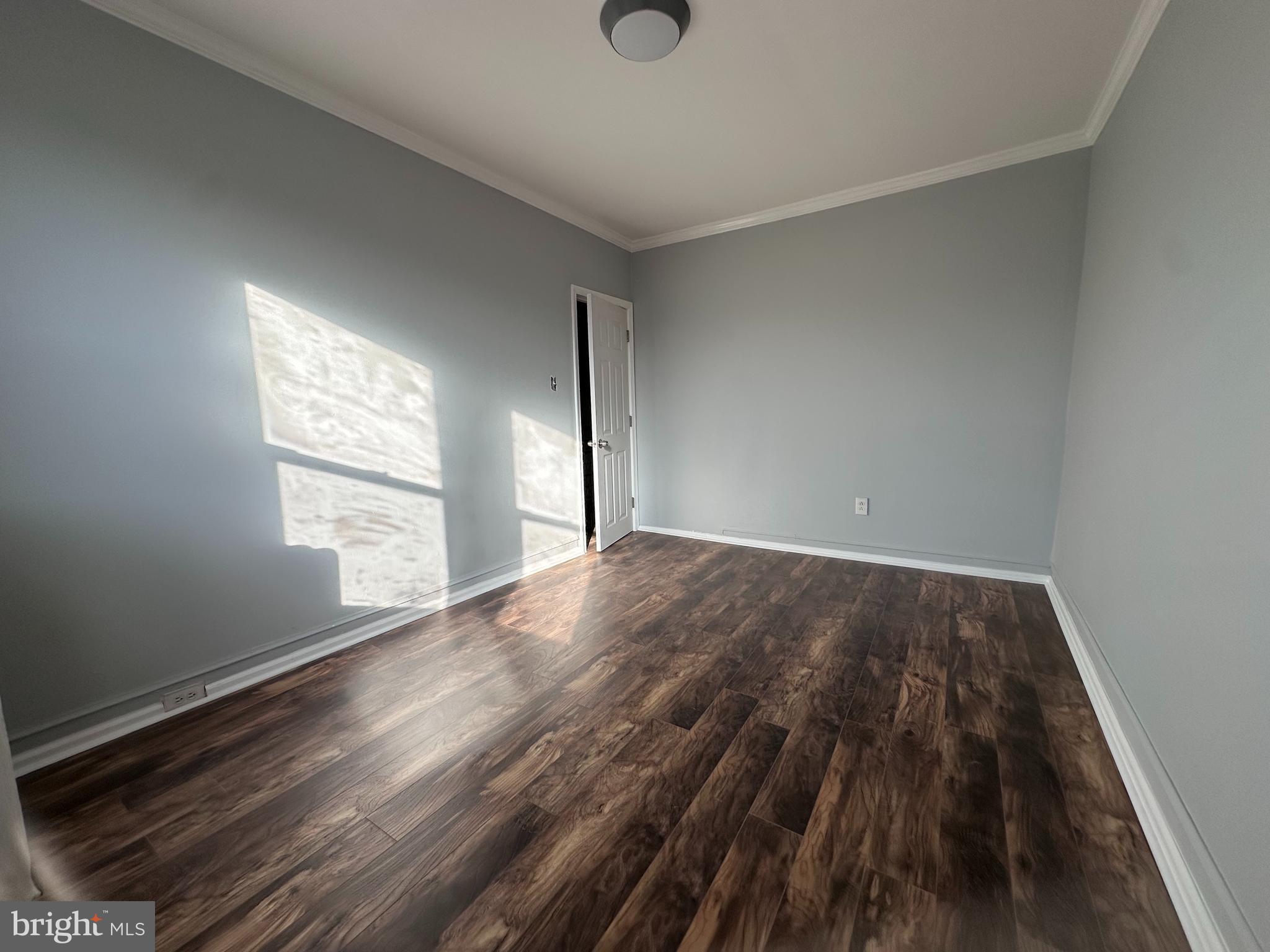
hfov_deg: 102.1
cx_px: 635
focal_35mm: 14
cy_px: 476
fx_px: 514
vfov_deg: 85.7
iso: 40
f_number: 2.2
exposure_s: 1/456
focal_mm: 2.22
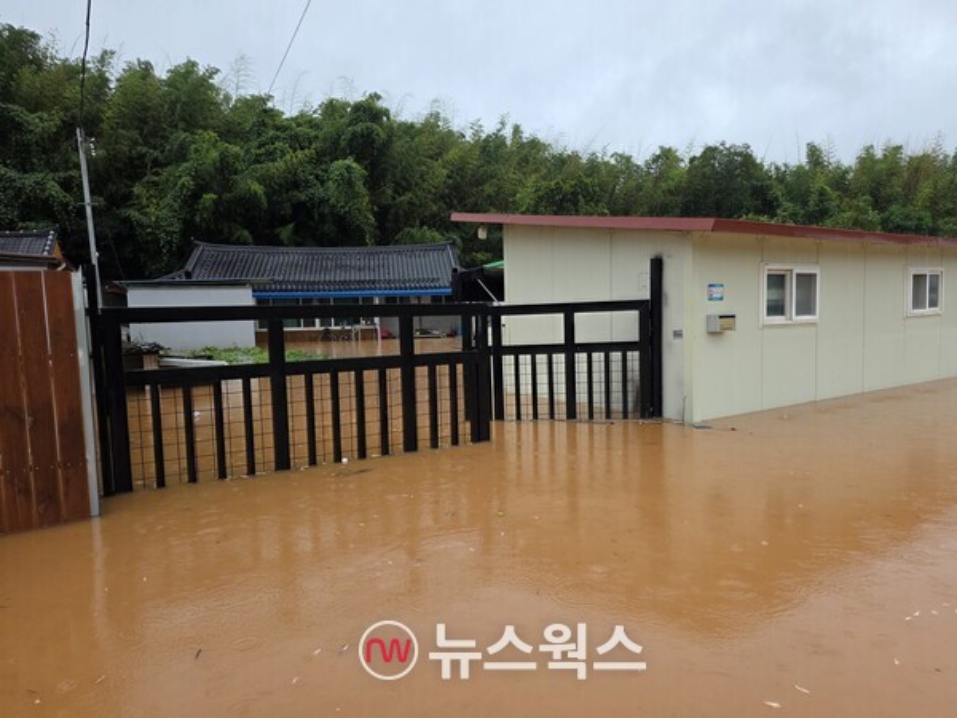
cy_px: 359
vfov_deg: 58.9
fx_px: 636
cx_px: 478
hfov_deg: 73.9
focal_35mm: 23
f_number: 1.7
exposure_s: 1/180
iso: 50
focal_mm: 6.3
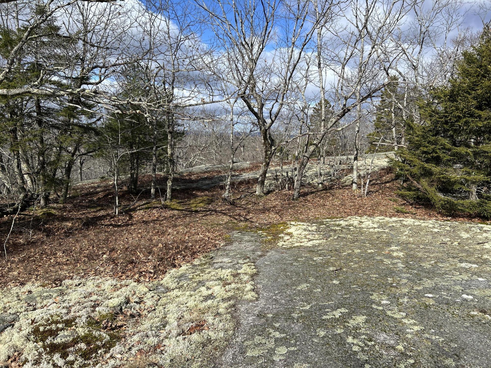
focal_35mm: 26
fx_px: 369
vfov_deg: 53.1
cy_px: 184
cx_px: 246
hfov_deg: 67.3
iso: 50
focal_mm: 5.7
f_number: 1.5
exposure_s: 1/3704
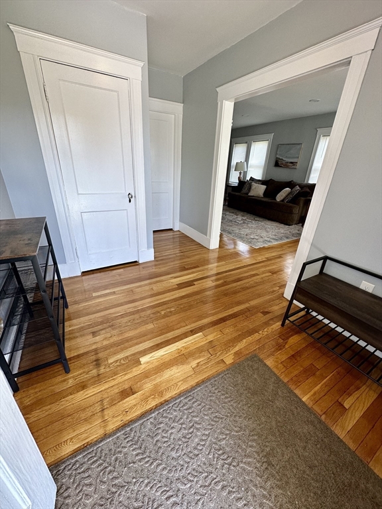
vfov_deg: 102.1
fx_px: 206
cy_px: 254
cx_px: 191
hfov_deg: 85.7
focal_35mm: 14
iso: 100
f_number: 2.2
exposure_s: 1/120
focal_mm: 2.22
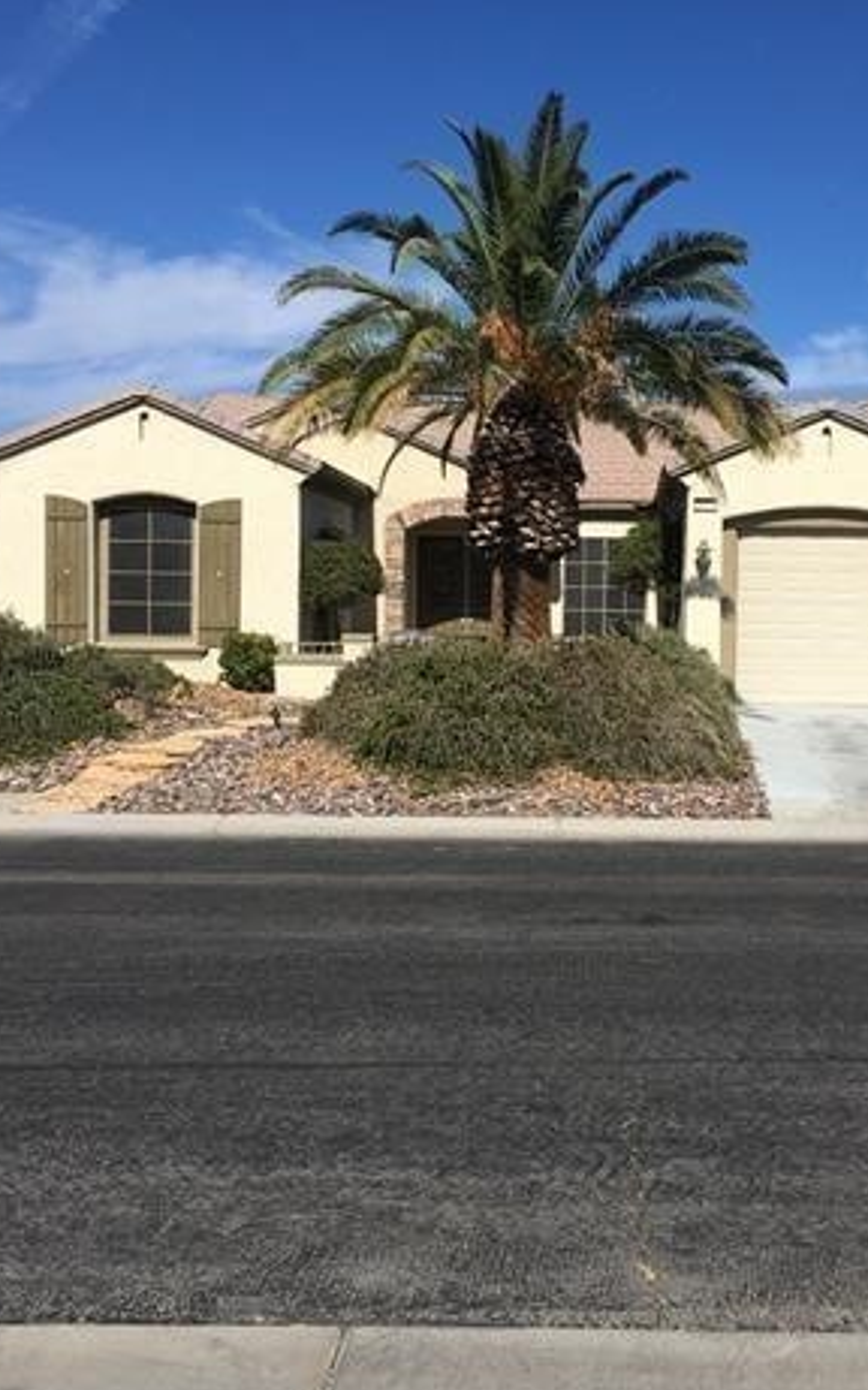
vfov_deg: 49.3
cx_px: 582
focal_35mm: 40
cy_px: 678
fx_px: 1514
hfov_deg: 31.7
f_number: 2.2
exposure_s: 1/3344
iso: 25
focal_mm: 4.15
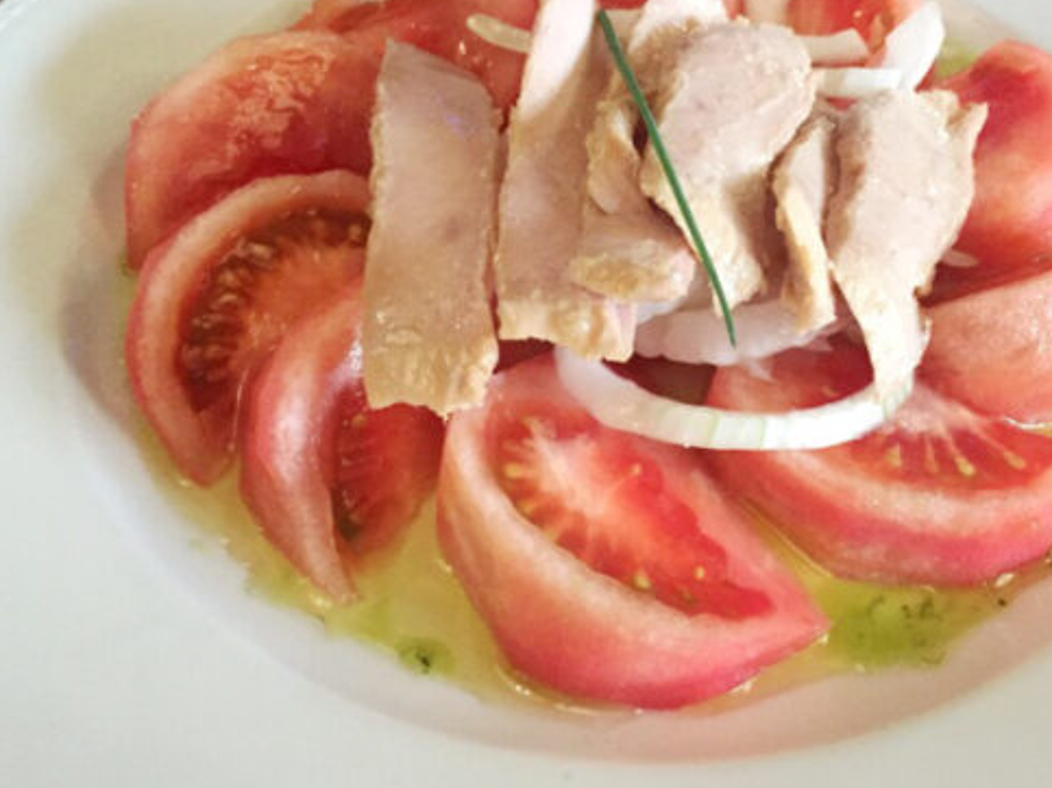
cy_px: 323
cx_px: 597
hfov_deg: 47.7
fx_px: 1185
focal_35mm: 39
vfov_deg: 36.7
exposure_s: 1/17
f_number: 2.2
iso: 400
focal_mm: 4.15
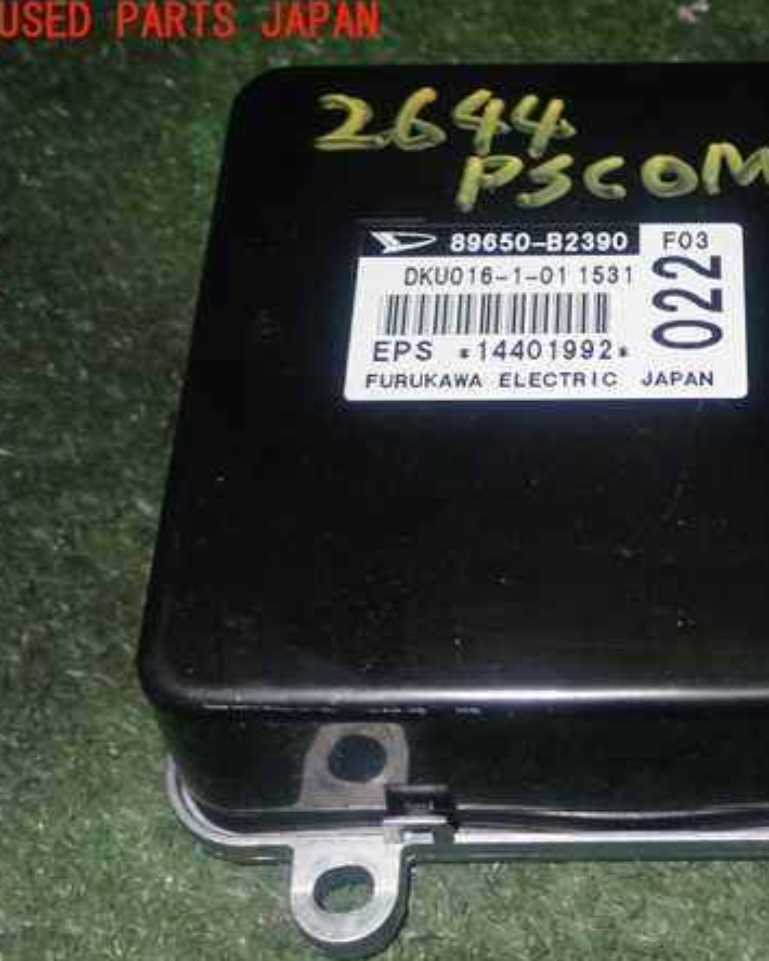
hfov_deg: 22.8
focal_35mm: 66
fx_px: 1878
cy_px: 483
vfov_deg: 28.7
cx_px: 635
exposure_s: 1/50
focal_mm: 9.01
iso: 500
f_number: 9
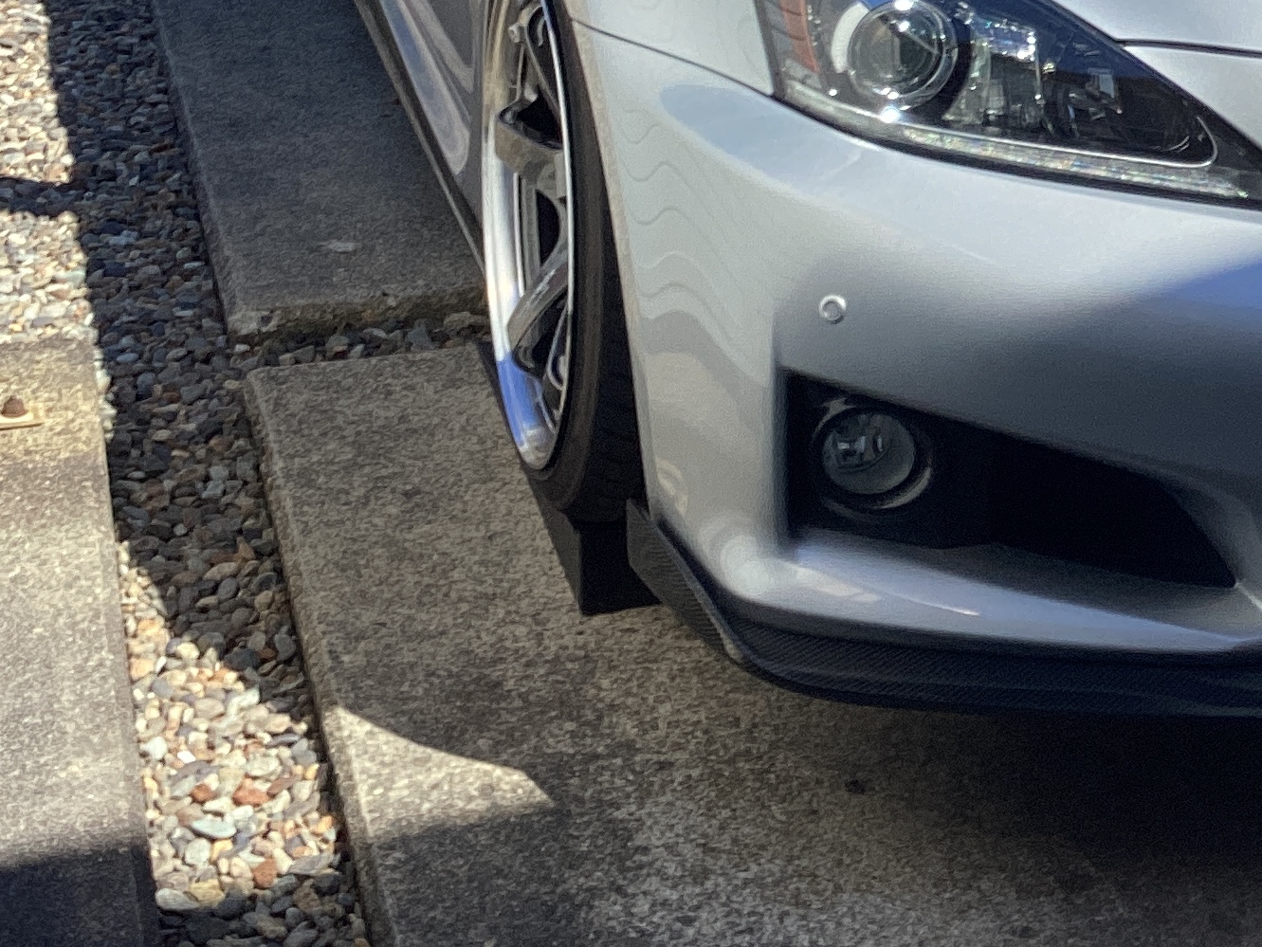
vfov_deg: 19.0
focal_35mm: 76
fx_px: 2771
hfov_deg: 25.0
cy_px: 50
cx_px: 1099
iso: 25
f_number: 2.4
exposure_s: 1/1116
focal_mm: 3.3
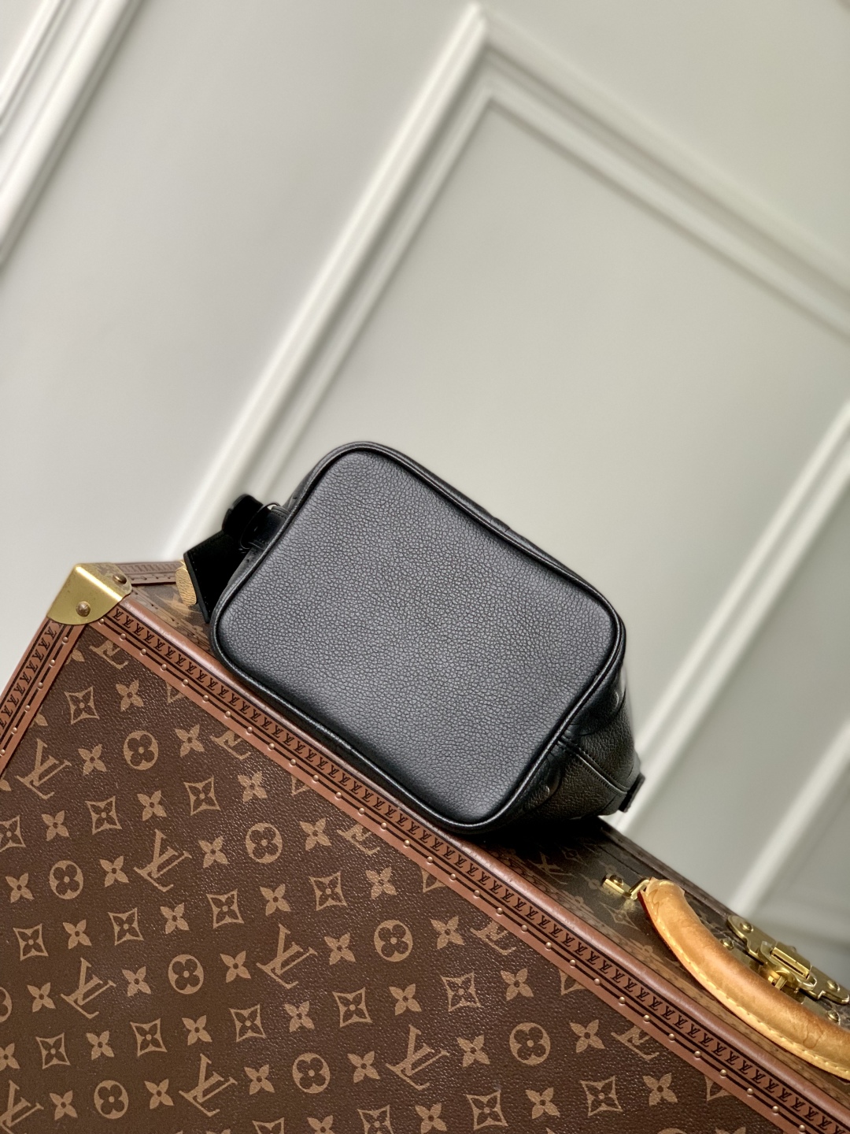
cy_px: 567
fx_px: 1702
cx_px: 425
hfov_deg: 28.0
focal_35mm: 52
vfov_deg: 36.8
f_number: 2.4
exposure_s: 1/60
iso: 125
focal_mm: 6
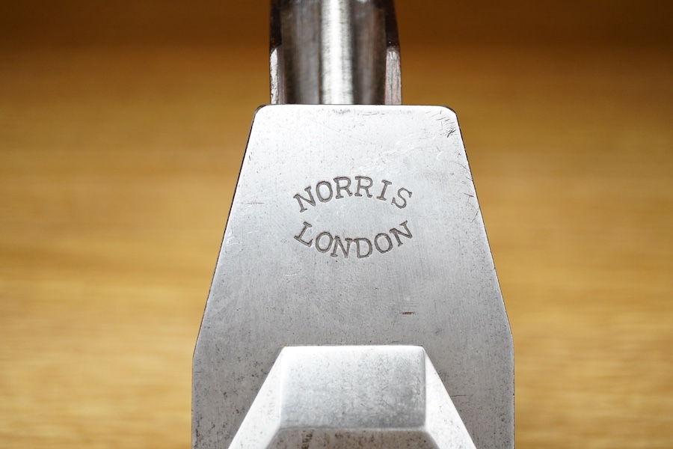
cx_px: 336
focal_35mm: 45
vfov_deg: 29.9
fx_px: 841
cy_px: 224
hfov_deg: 43.6
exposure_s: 1/125
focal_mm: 30
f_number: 3.5
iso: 1250
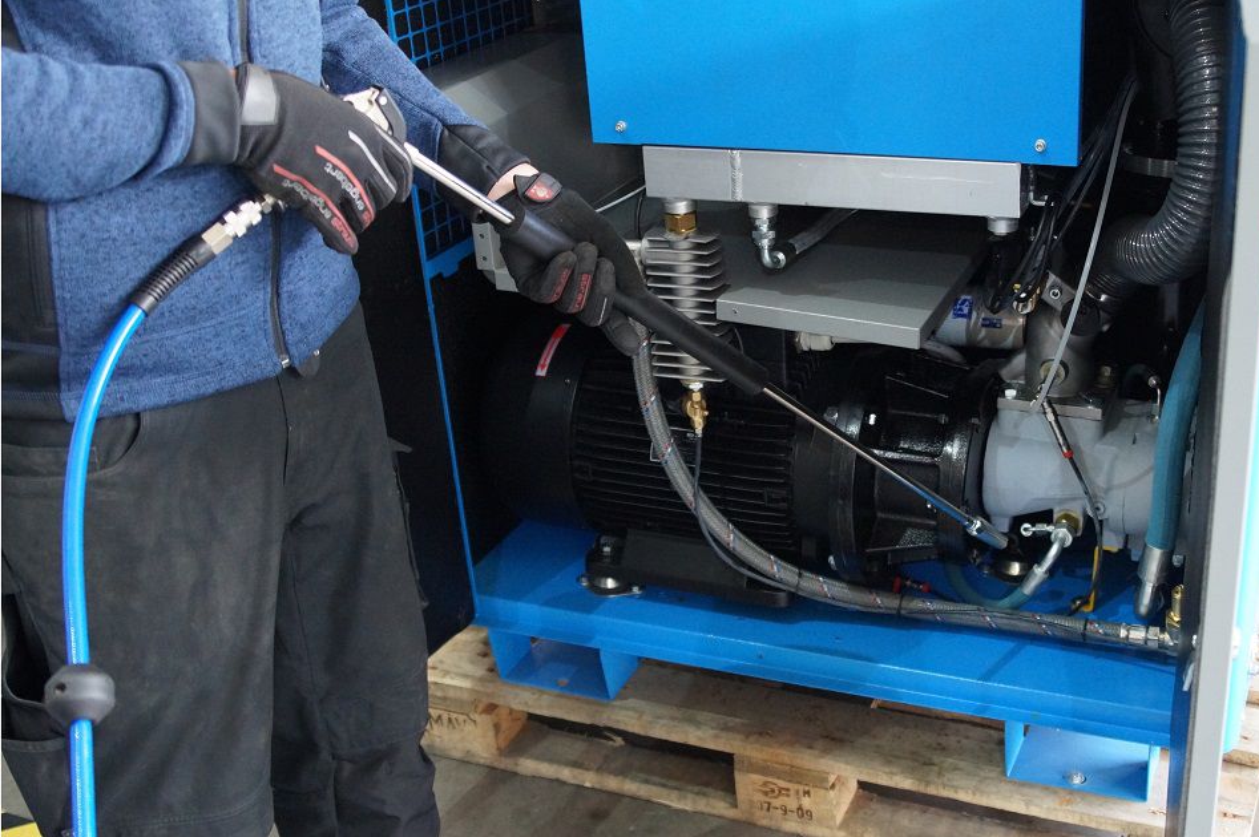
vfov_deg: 35.0
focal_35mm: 38
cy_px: 397
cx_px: 663
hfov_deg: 50.7
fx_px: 1328
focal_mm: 24
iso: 2000
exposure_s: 1/160
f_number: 2.8
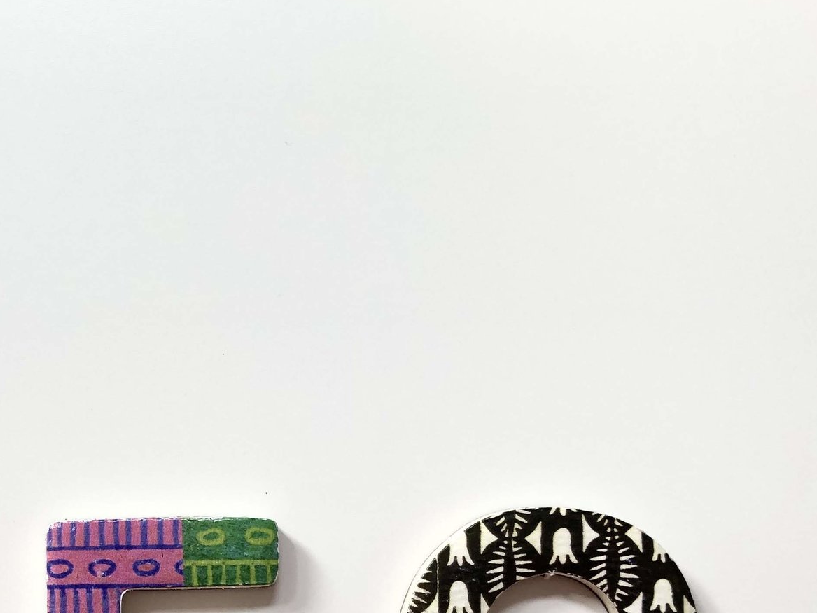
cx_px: 145
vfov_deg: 23.2
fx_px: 1416
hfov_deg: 31.2
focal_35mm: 60
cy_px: 642
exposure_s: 1/120
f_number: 1.8
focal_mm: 4
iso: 40
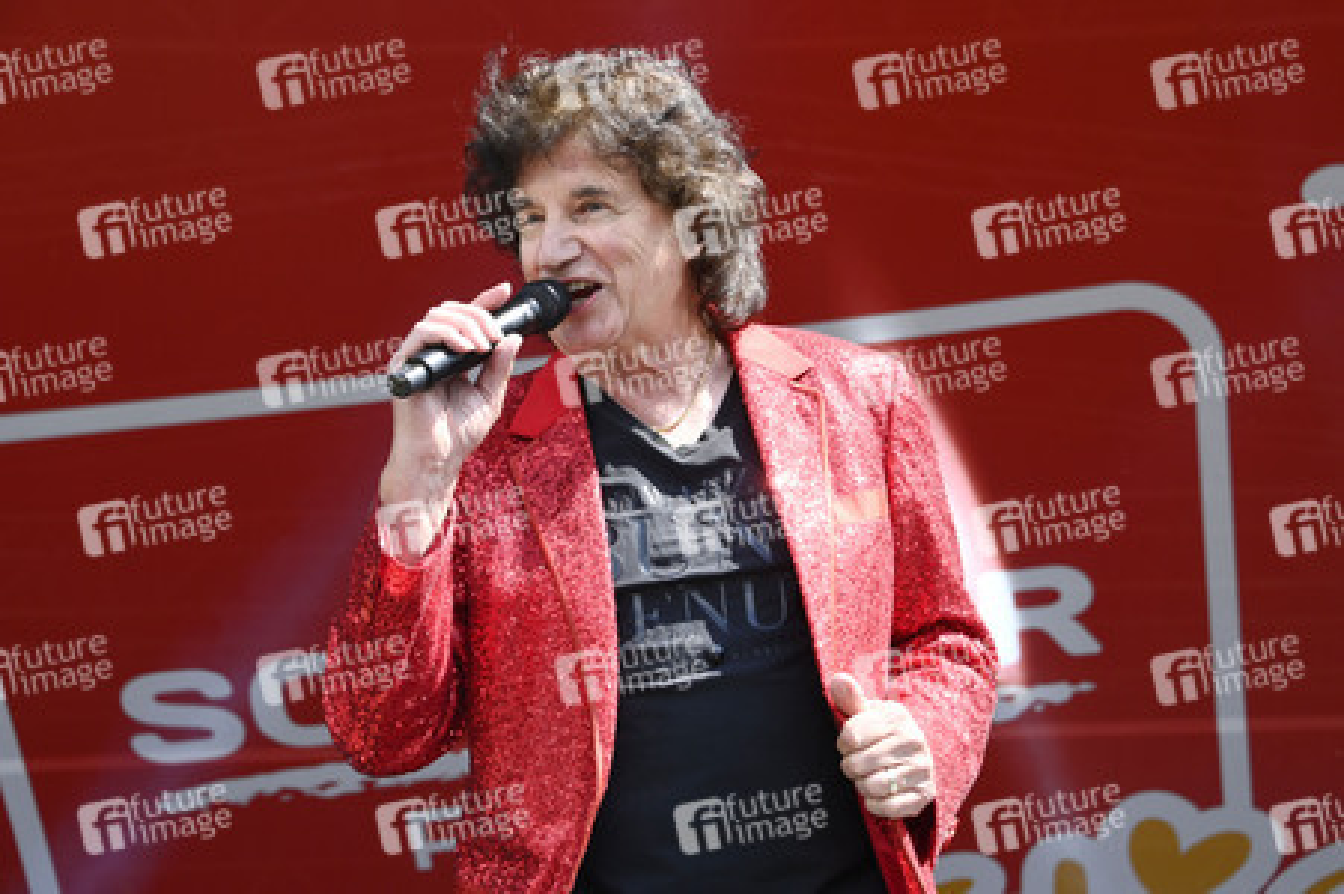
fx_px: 3059
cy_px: 447
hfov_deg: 24.8
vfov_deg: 16.6
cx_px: 672
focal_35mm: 82
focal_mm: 82
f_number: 6.3
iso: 320
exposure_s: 1/320
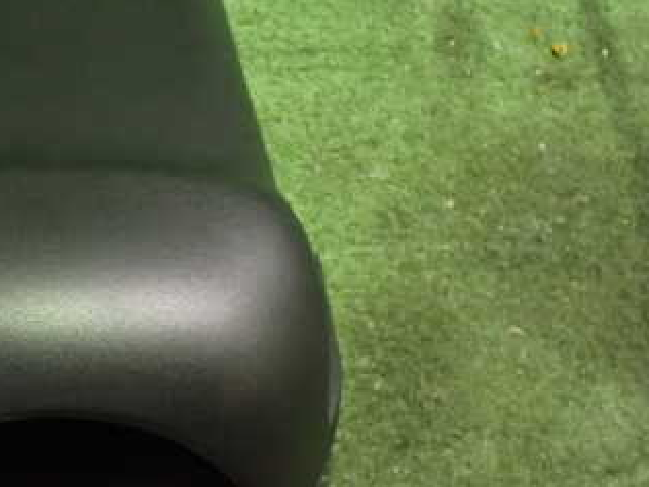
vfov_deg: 25.6
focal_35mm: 57
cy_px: 277
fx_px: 1069
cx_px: 84
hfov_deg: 32.4
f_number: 2.3
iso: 1250
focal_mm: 5.4
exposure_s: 1/30
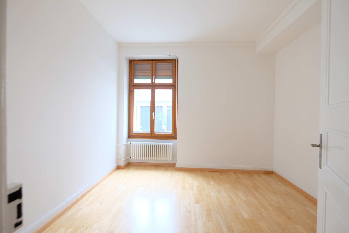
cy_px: 116
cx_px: 174
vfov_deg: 77.3
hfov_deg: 100.4
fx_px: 145
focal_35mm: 15
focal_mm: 10
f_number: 4
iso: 400
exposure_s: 1/18
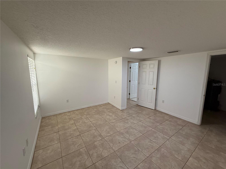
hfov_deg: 102.1
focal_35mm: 14
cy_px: 84
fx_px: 91
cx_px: 113
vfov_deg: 85.7
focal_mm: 2.22
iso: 160
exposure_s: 1/120
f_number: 2.2
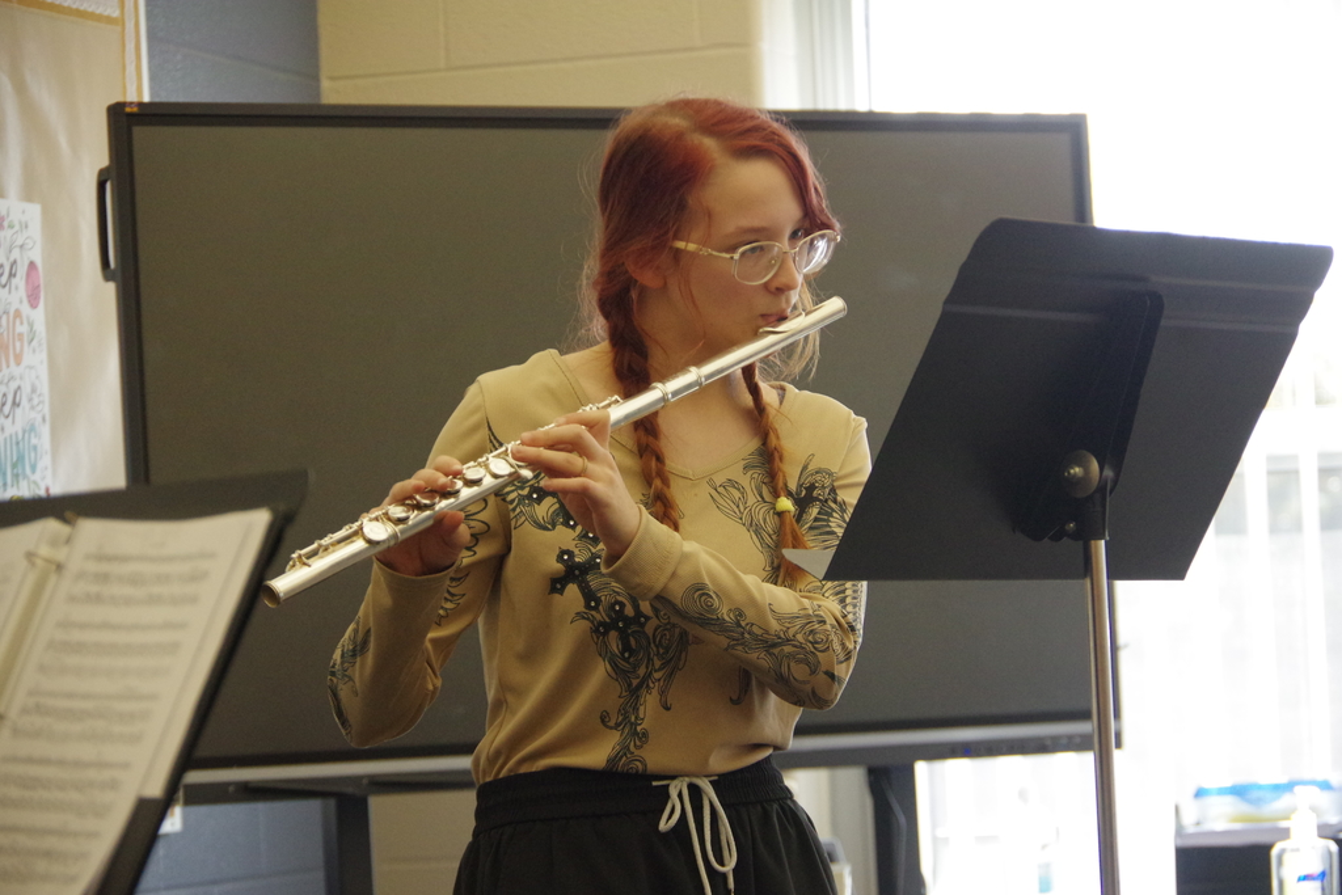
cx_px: 671
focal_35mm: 150
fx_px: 5592
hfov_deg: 13.7
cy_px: 448
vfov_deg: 9.2
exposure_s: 1/160
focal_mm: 100
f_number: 5.6
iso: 3200
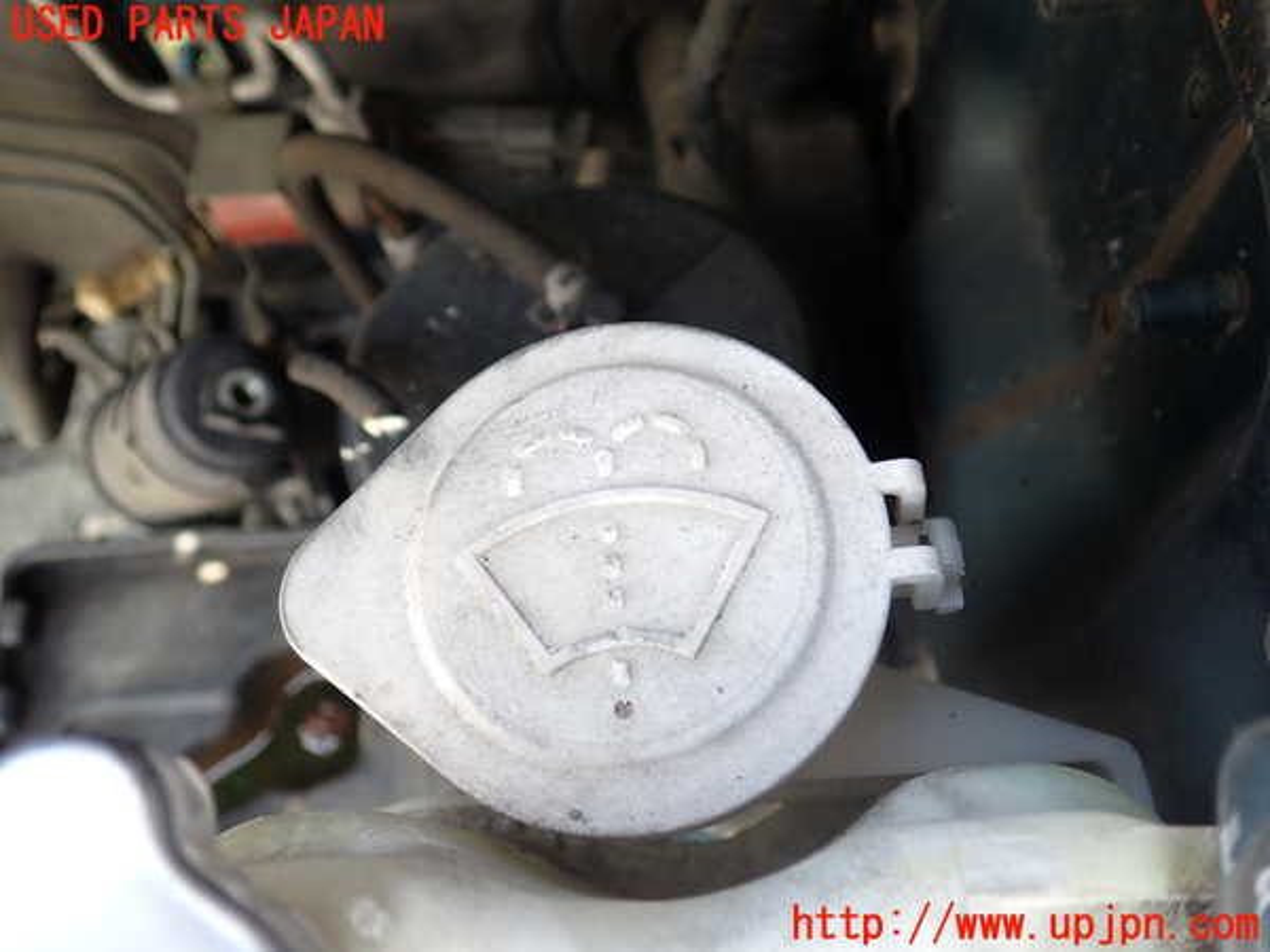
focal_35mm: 30
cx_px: 635
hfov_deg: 60.0
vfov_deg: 46.8
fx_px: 1101
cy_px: 476
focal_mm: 5.4
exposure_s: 1/125
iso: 160
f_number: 2.3
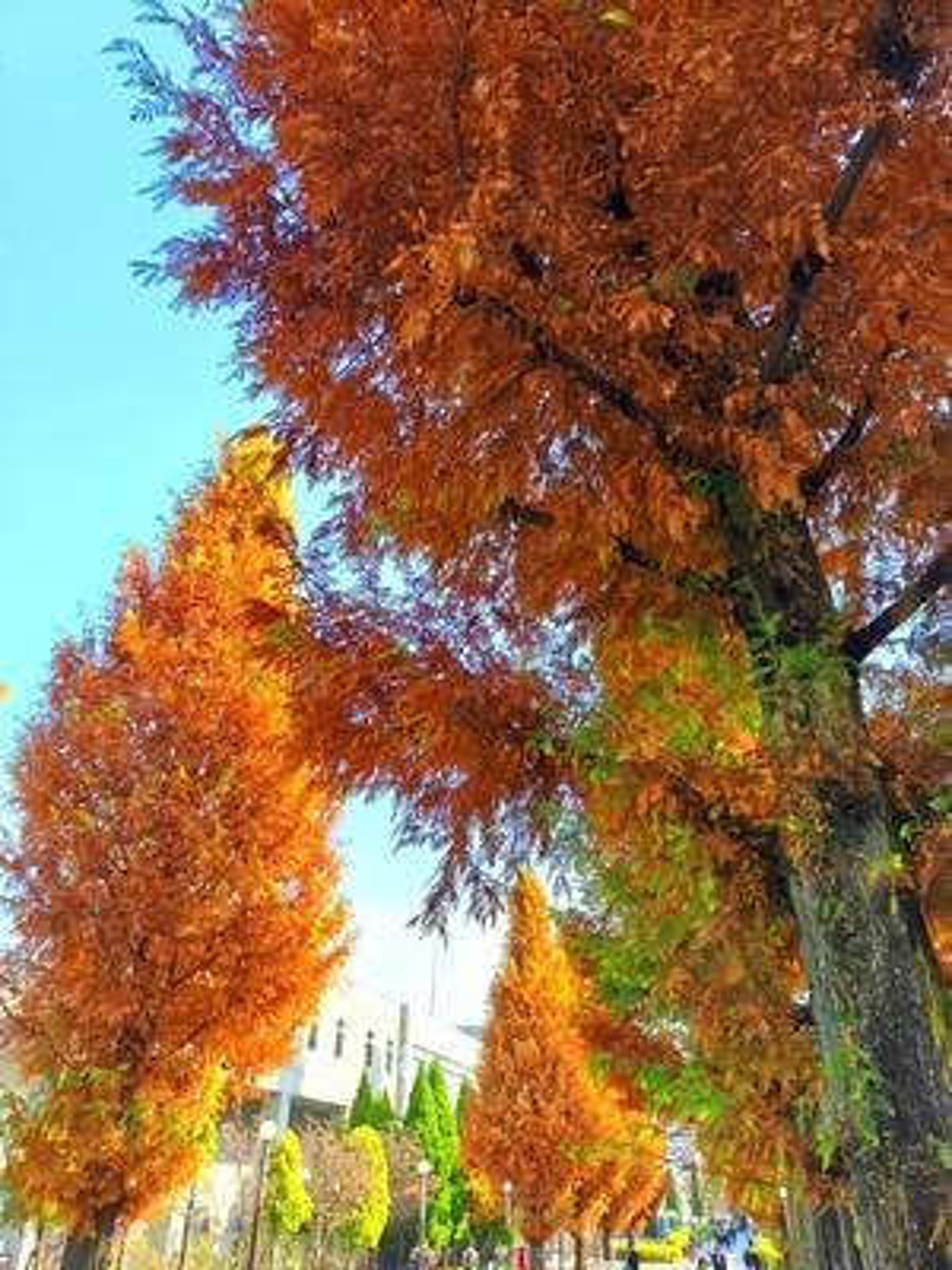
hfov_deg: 58.9
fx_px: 843
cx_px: 476
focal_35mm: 23
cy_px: 635
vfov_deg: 73.9
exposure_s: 1/99.9
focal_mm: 6.14
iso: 80
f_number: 1.65
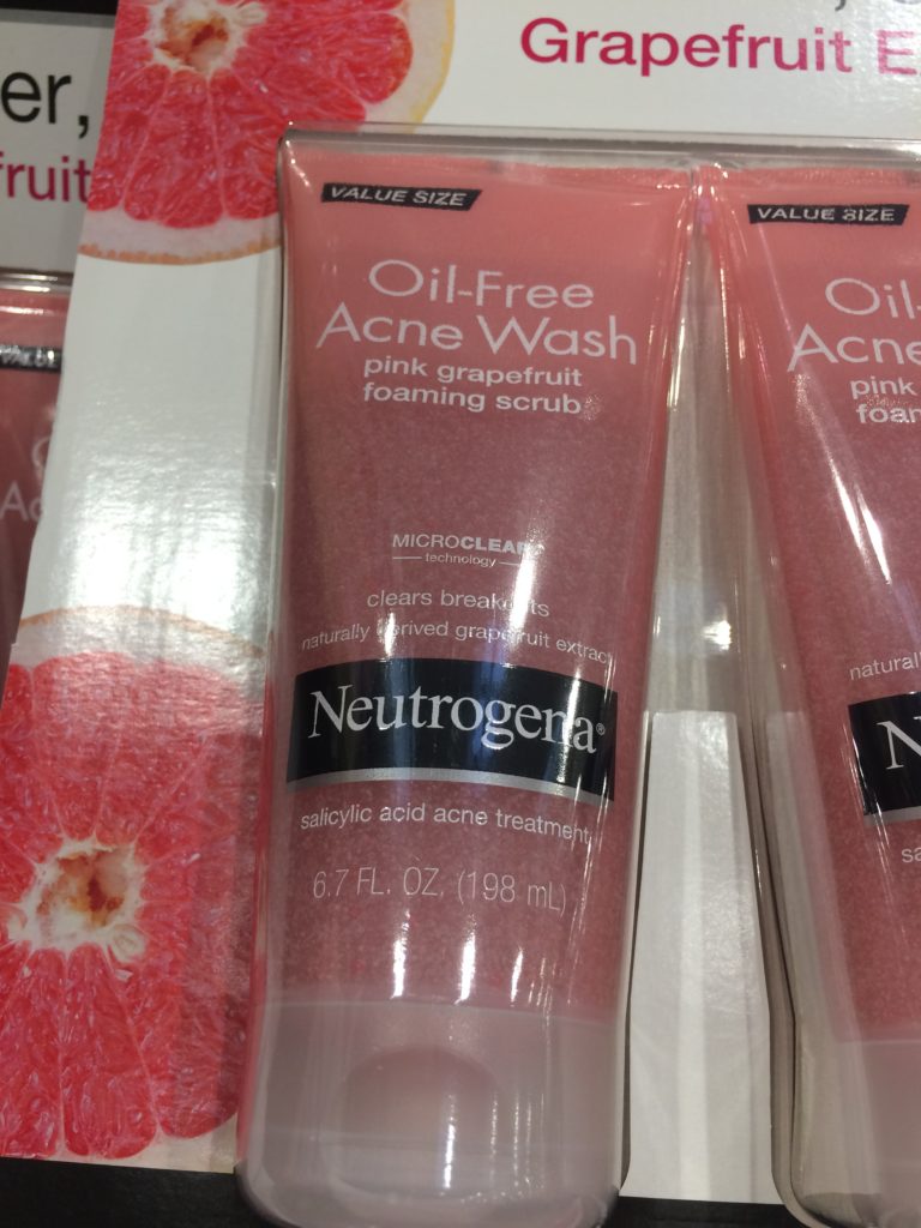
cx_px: 460
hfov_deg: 48.2
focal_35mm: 29
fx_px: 1029
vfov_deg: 61.7
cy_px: 614
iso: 40
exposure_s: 1/40
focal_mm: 4.15
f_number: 2.2
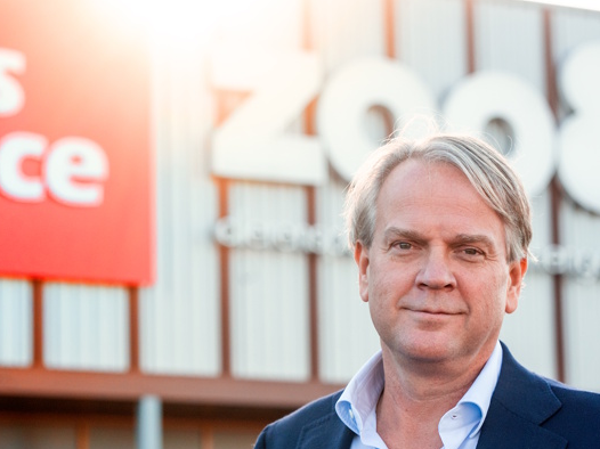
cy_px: 286
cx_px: 244
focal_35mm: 140
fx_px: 2426
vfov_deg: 10.6
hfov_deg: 14.1
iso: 1250
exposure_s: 1/1000
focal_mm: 85
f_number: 5.6
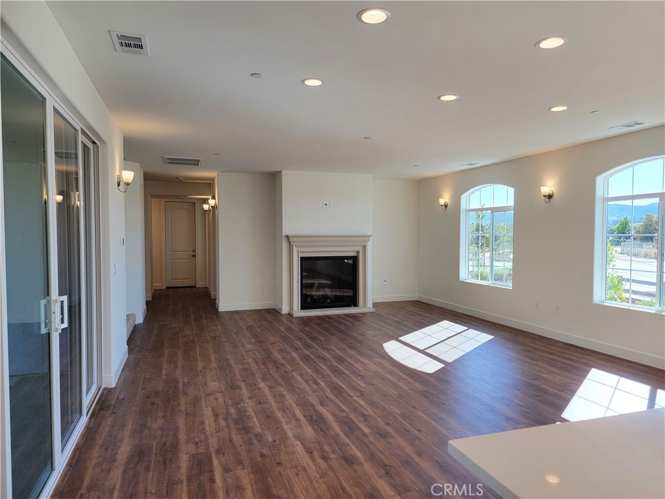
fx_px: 461
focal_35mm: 24
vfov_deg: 56.8
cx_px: 332
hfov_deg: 71.6
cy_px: 250
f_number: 1.8
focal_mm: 6.7
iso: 25
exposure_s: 1/120
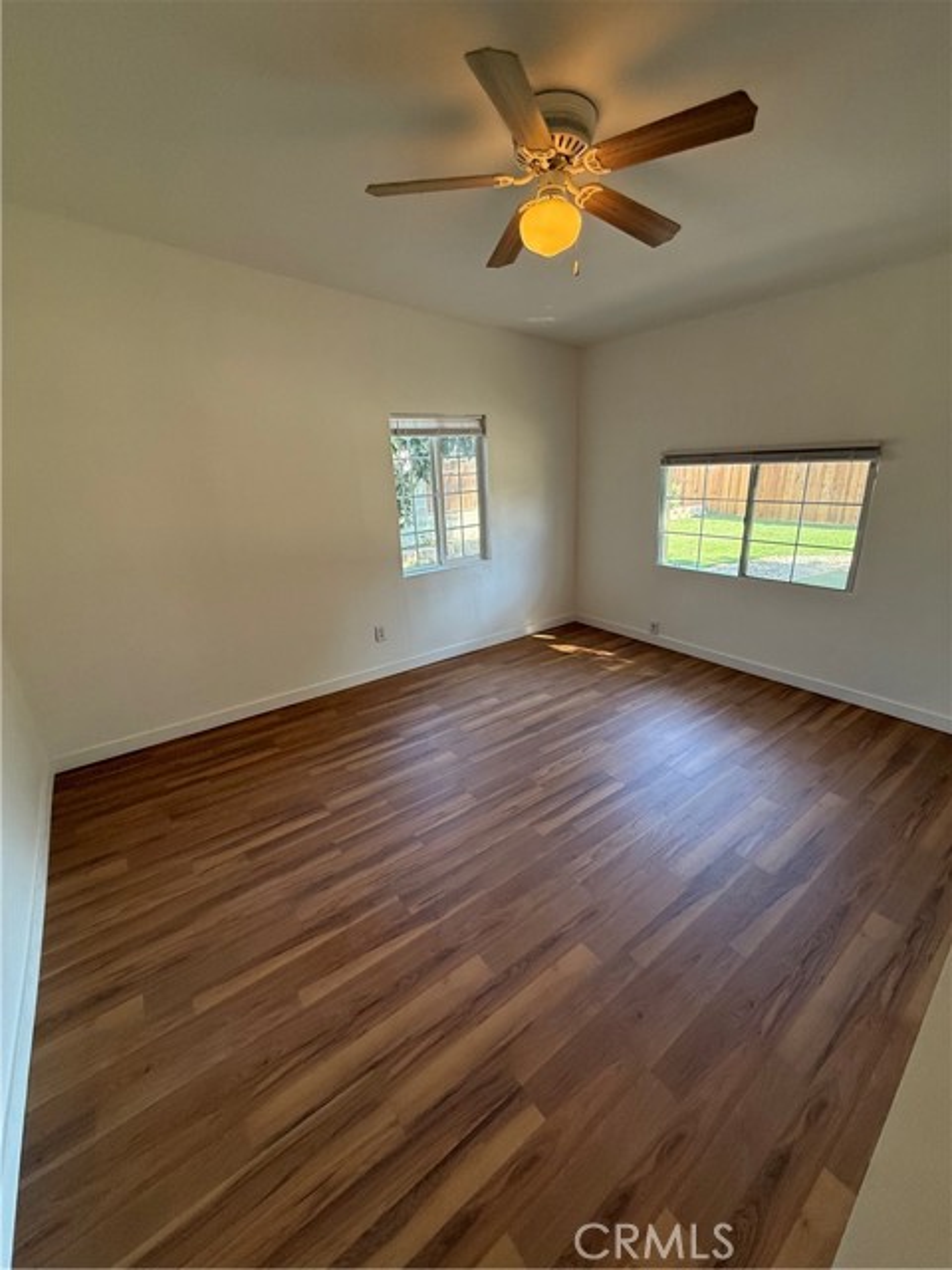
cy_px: 635
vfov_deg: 102.1
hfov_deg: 85.7
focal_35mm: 14
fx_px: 513
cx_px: 476
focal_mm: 2.22
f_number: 2.2
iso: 200
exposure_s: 1/120
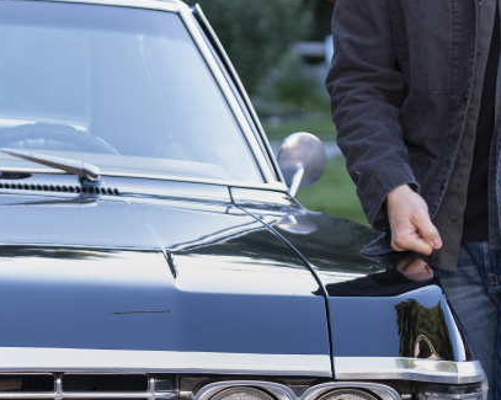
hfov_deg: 7.3
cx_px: 74
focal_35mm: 263
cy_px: 37
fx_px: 3897
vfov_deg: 5.9
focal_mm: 63.4
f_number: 2.8
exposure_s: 1/125
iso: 320
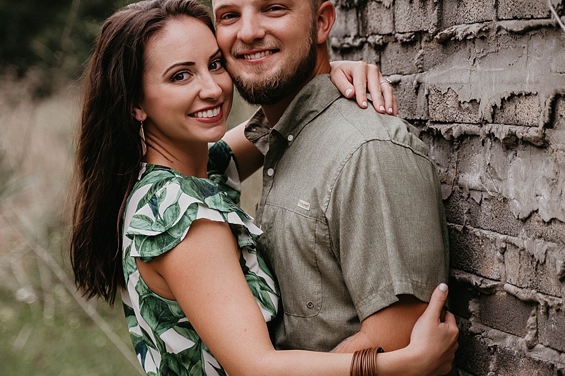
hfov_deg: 18.6
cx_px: 231
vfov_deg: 12.5
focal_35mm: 110
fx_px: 1726
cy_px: 172
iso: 500
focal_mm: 67
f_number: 2.8
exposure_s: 1/320
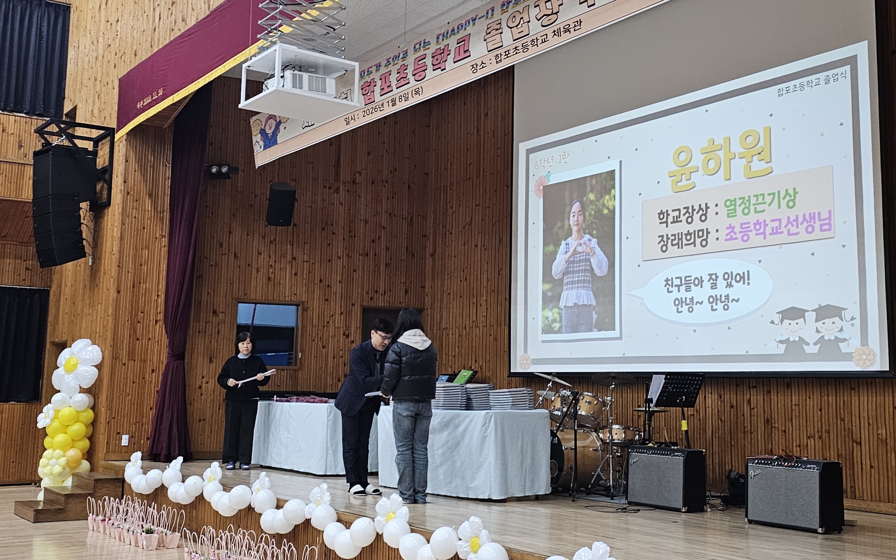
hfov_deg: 72.5
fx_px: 610
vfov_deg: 49.3
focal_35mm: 25
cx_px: 459
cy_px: 276
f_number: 1.7
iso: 320
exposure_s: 1/120
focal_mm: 6.3
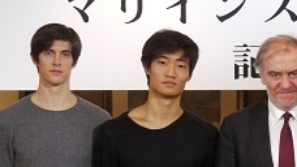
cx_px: 314
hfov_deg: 16.6
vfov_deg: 9.6
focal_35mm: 126
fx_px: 992
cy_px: 110
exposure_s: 1/125
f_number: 5
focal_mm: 22
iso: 2000
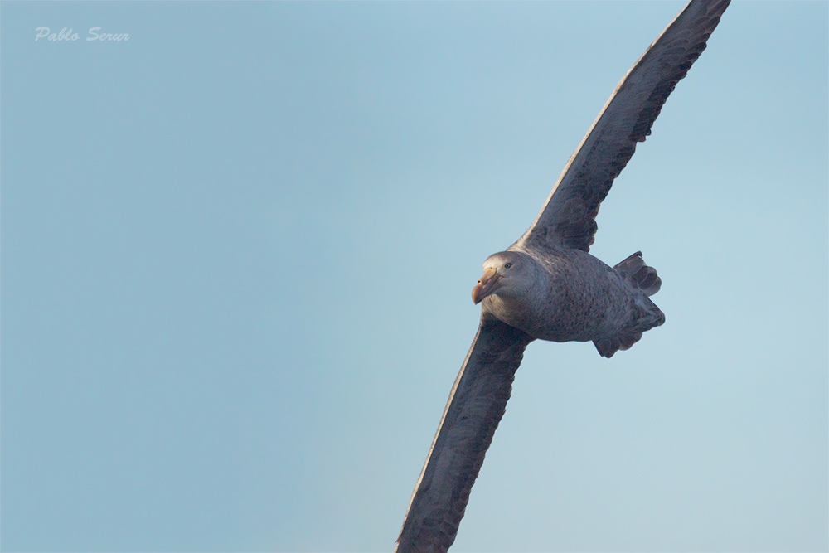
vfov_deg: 1.8
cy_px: 276
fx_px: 17272
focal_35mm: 750
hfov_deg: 2.7
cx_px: 414
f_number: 8
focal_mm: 500
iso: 640
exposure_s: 1/4000
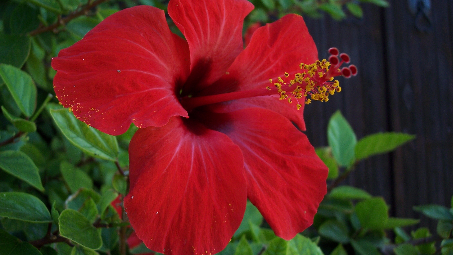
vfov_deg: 27.7
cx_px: 226
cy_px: 113
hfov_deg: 47.4
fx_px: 516
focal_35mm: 43
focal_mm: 8
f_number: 3.4
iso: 100
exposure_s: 1/250
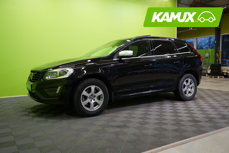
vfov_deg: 42.3
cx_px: 114
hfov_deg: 60.3
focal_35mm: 31
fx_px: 197
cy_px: 76
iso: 500
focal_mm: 31
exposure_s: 1/25
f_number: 5.6
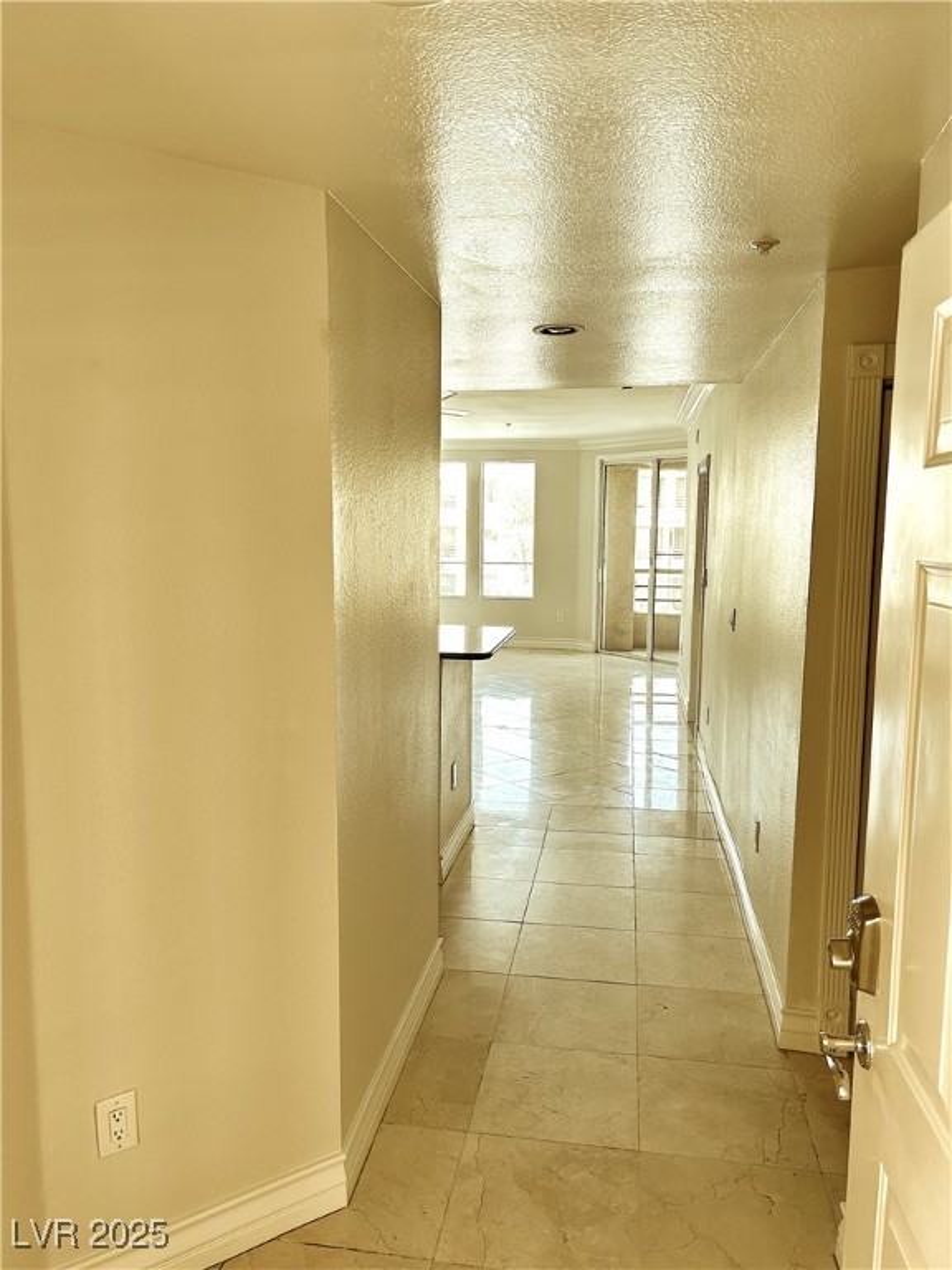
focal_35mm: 26
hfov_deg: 53.1
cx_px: 476
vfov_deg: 67.3
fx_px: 953
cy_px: 635
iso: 64
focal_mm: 5.7
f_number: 1.5
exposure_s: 1/135
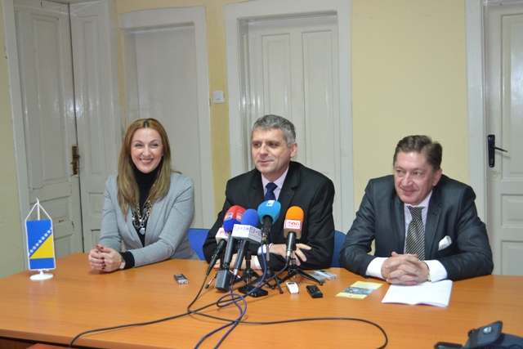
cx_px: 262
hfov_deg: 43.6
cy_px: 174
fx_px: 654
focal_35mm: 45
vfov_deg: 29.9
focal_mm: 30
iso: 2000
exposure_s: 1/60
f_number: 4.5
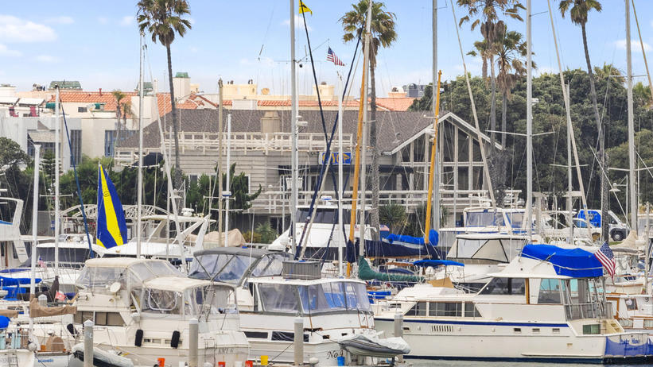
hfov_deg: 4.2
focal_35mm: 517
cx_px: 482
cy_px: 104
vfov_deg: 2.4
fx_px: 8953
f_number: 13
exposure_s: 1/500
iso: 125
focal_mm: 180
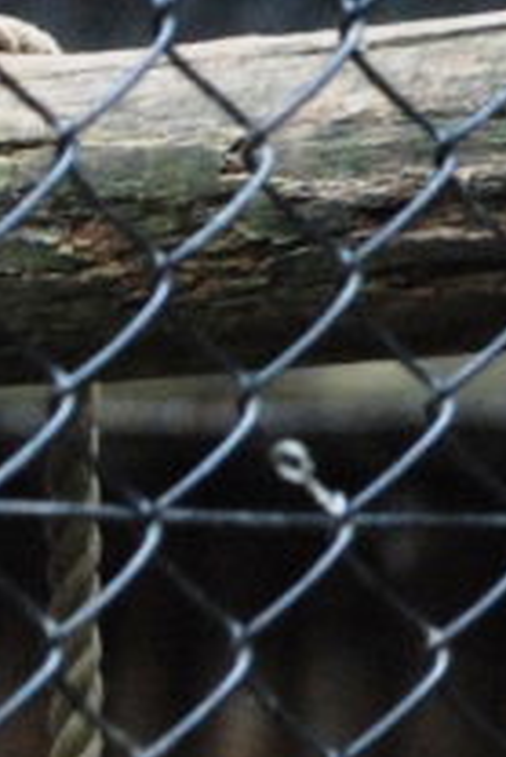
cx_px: -508
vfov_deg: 1.9
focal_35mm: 1106
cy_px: 346
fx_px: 23278
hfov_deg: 1.2
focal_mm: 150
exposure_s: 1/160
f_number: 4.5
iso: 1600
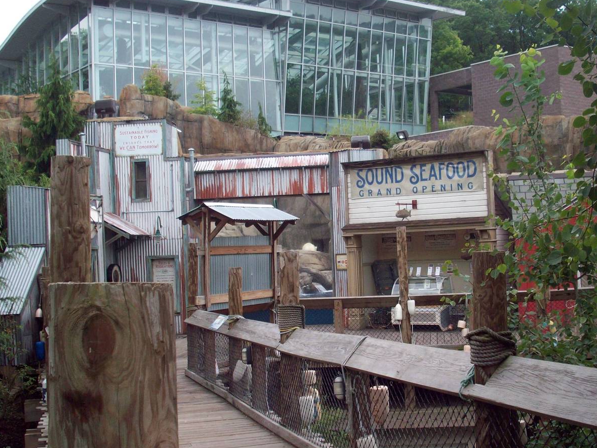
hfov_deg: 38.0
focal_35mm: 50
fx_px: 862
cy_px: 247
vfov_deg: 29.1
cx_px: 370
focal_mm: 6.2
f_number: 2.8
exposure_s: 1/371
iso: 80
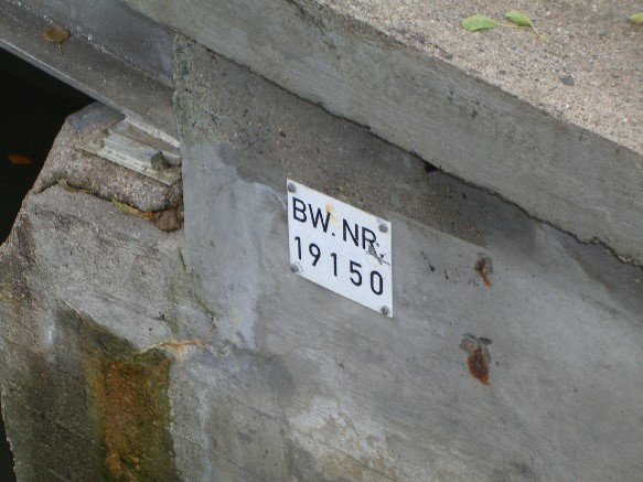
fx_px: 2117
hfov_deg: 17.3
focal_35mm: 114
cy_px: 241
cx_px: 322
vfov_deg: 13.0
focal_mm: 23.7
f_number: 5.1
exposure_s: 1/60
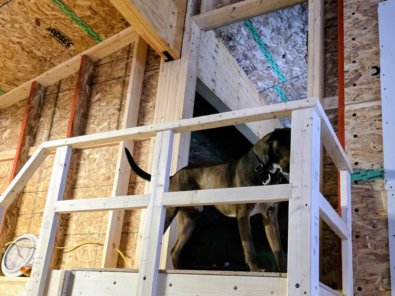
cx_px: 184
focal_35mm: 38
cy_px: 183
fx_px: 434
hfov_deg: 48.9
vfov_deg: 37.5
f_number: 1.7
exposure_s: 1/120
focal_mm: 6.3
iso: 1000
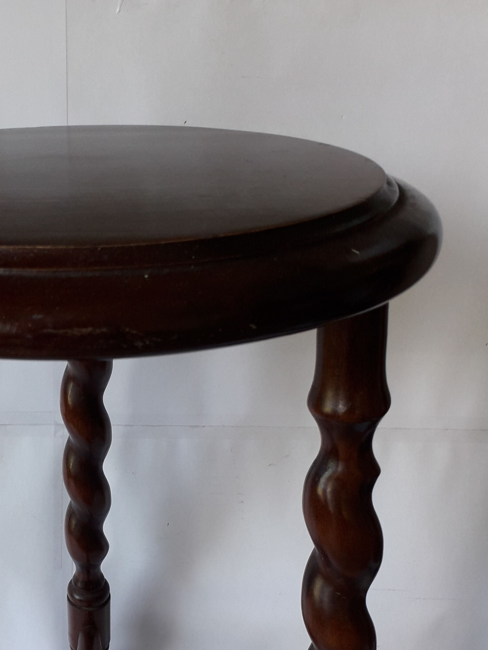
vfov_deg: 39.9
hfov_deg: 30.7
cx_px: 92
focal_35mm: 46
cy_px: 503
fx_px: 865
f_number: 1.9
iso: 40
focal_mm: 3.6
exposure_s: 1/50
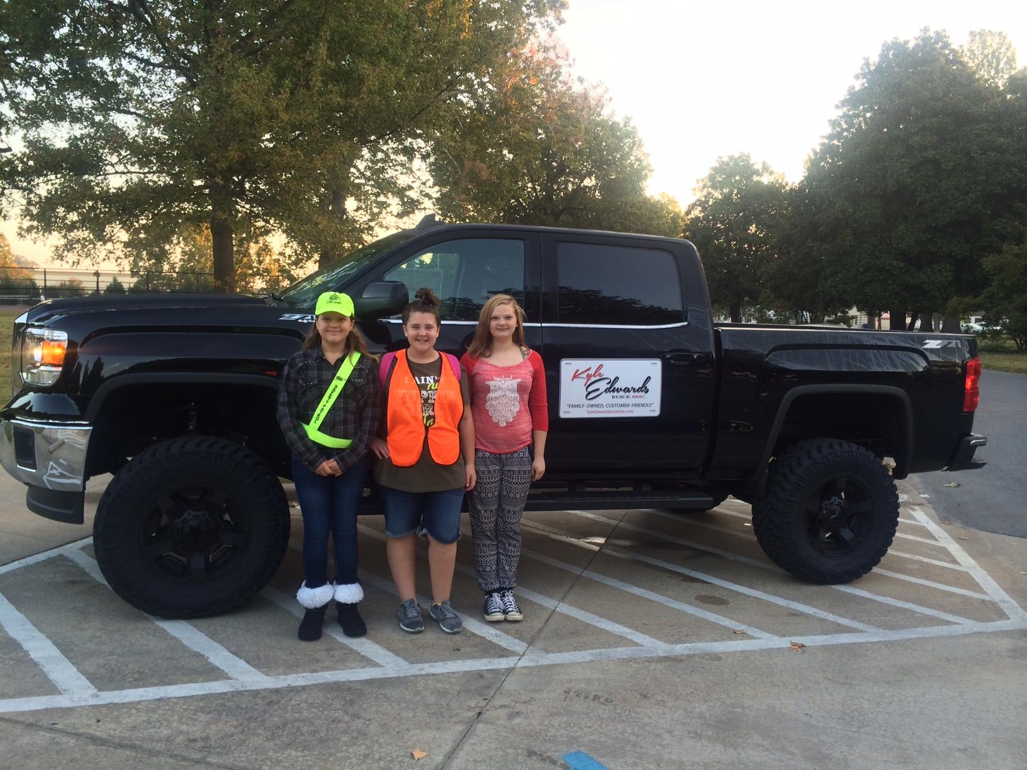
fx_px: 890
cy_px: 385
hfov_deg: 60.0
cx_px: 514
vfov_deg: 46.8
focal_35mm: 30
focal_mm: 4.12
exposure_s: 1/60
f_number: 2.2
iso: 40
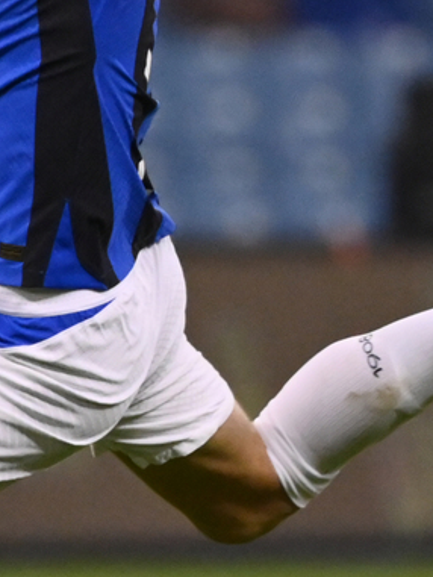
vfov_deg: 1.5
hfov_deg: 1.1
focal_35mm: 1308
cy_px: 275
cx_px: -15
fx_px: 21803
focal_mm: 370
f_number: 4
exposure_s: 1/1600
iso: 5000
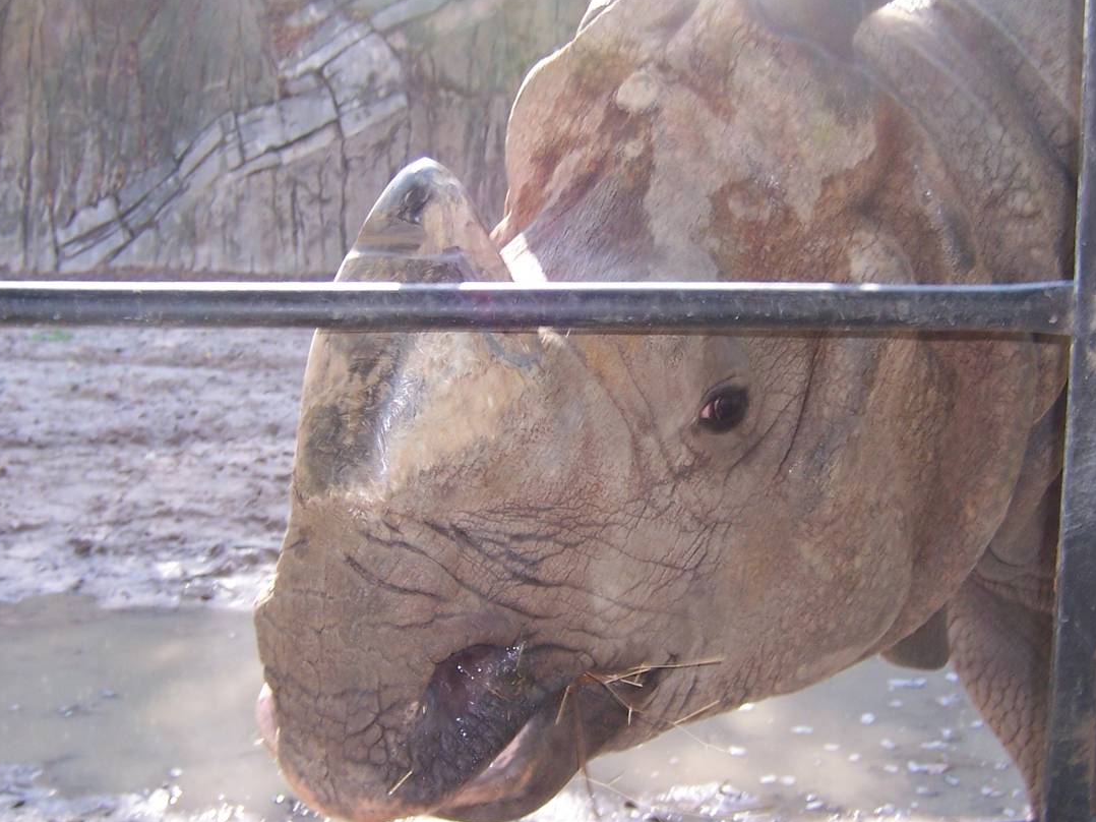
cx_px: 504
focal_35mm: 49
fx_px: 1551
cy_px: 393
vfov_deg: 29.7
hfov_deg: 38.9
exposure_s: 1/60
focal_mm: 5.5
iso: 80
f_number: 2.8
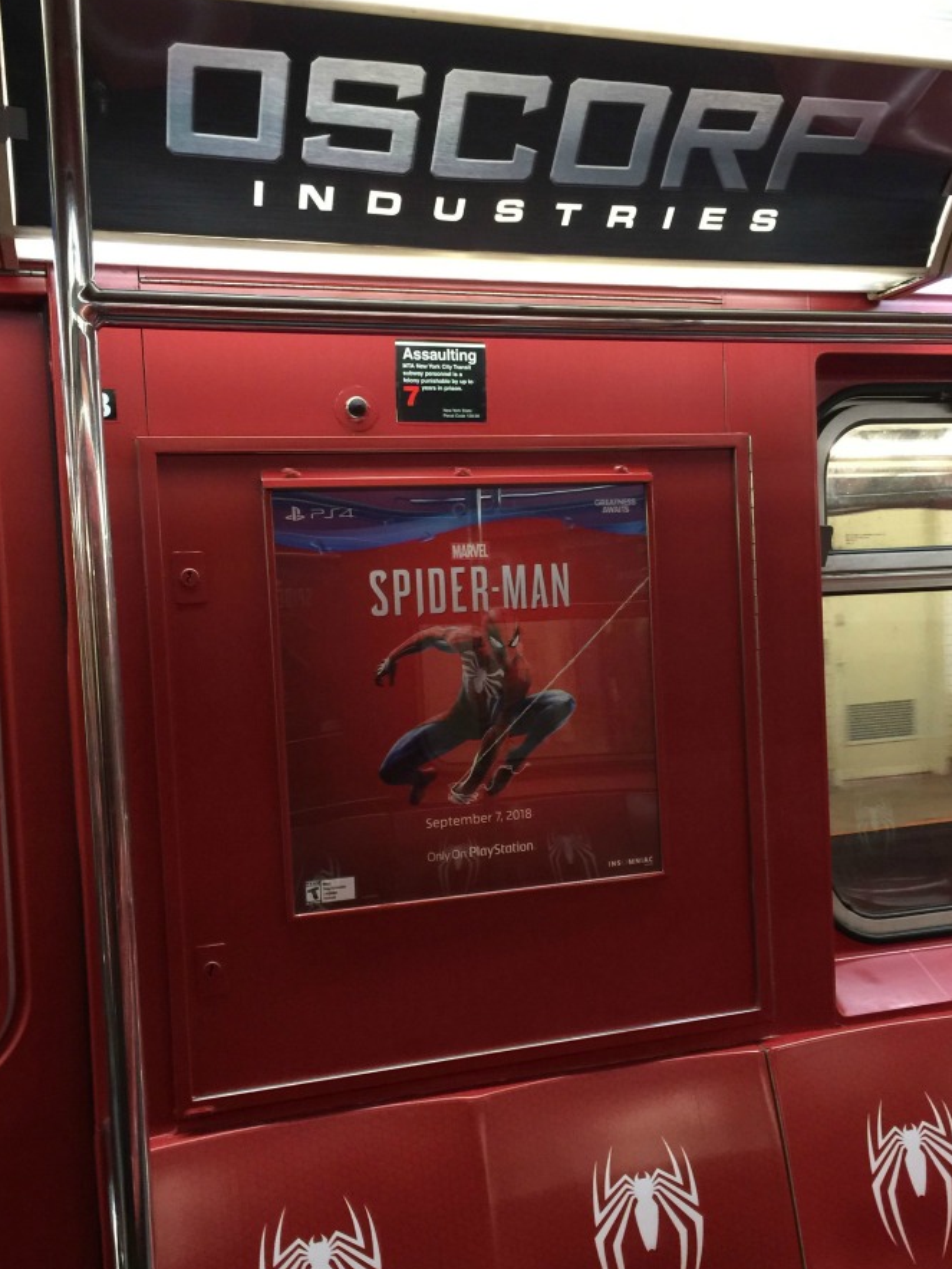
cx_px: 515
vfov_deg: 52.6
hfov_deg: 40.7
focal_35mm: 35
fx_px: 1283
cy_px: 678
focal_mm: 4.15
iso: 100
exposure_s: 1/15
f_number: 2.2
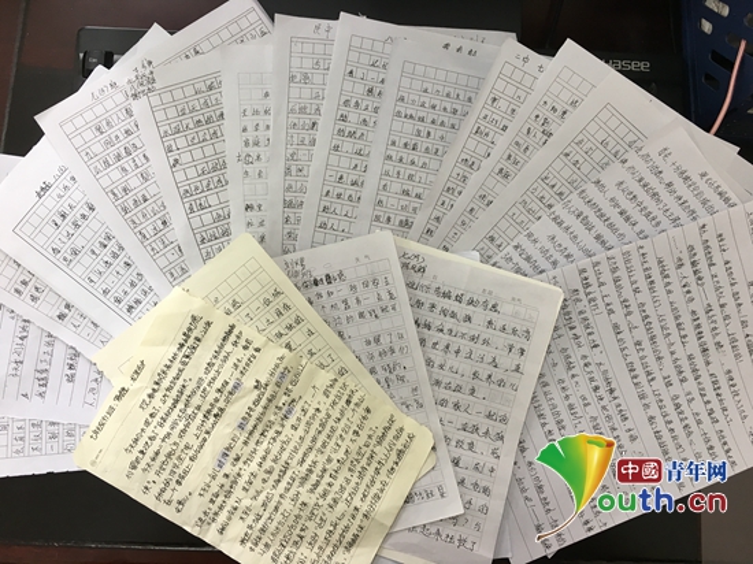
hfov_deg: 61.7
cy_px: 282
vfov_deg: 48.2
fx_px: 631
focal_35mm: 29
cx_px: 376
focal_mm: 4.15
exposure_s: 1/33
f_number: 2.2
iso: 64
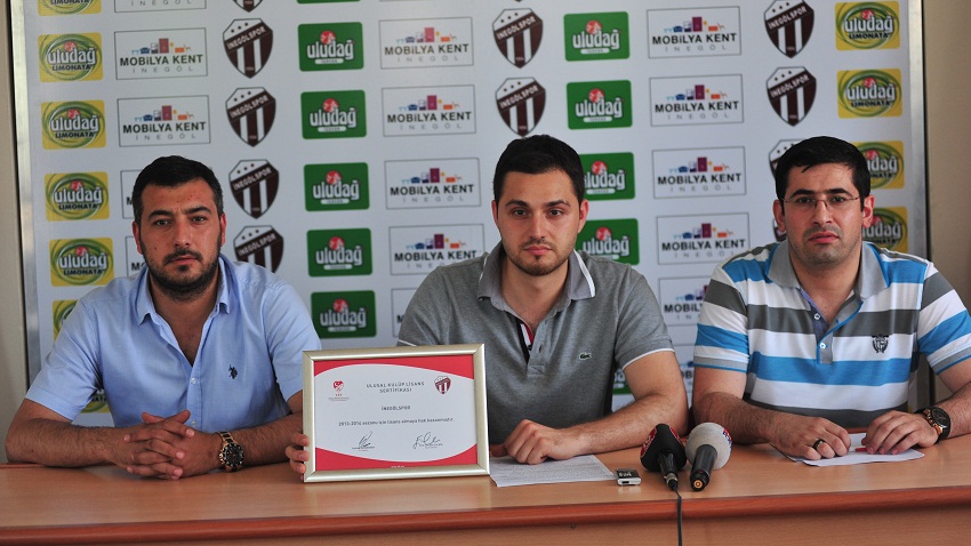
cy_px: 235
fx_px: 2163
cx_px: 486
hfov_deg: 25.3
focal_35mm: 84
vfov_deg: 14.4
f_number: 2.8
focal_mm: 80
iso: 800
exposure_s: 1/400
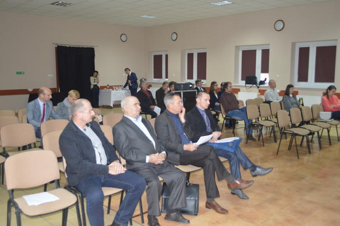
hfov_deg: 57.3
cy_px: 113
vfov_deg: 39.9
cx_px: 170
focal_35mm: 33
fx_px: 311
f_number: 4
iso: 1100
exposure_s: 1/30
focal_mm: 22
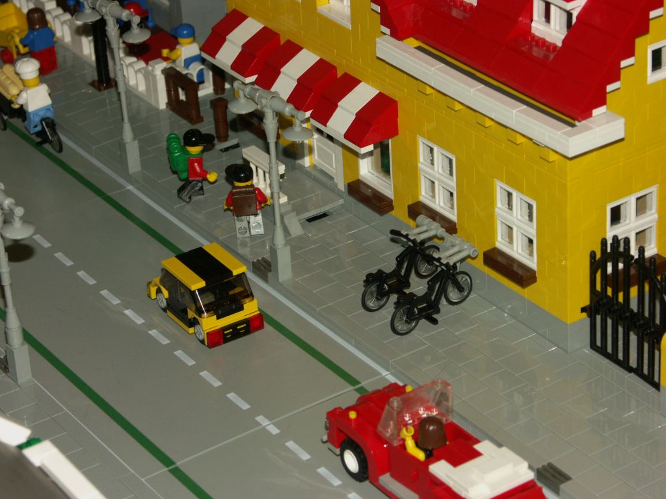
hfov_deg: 17.3
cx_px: 333
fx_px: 2193
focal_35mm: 114
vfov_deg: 13.0
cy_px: 250
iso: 200
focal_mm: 29.26
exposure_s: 1/100
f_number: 5.6
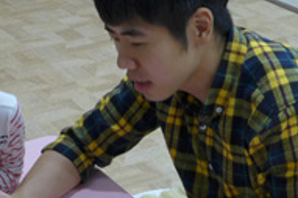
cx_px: 97
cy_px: 262
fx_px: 1009
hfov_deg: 16.8
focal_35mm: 122
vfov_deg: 10.9
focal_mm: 6.9
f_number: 1.6
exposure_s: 1/125
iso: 250
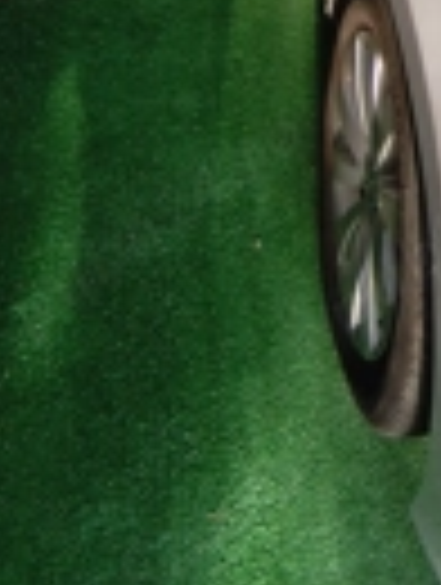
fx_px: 779
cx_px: 630
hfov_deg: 25.3
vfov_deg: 35.6
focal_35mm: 46
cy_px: -47
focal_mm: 1.65
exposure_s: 1/100
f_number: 2.2
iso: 80
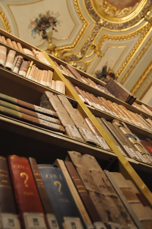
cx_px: 76
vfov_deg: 46.4
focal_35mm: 42
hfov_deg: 31.8
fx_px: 267
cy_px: 114
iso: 2500
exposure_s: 1/50
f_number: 4.5
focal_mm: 28
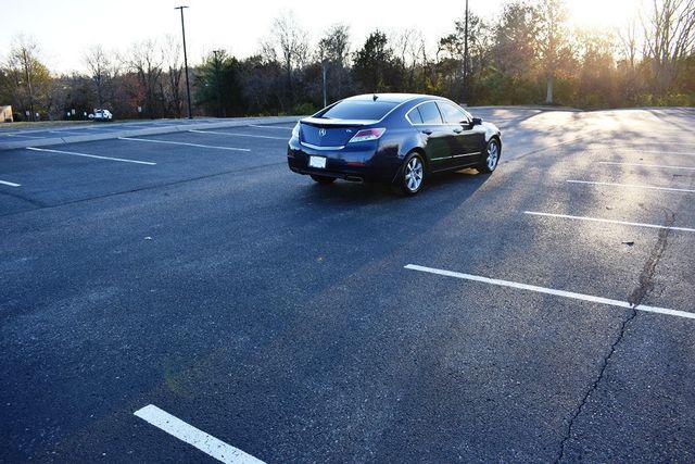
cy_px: 232
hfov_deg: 67.4
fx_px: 521
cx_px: 348
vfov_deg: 48.0
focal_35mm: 27
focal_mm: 18
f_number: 5.6
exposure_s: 1/250
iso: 280
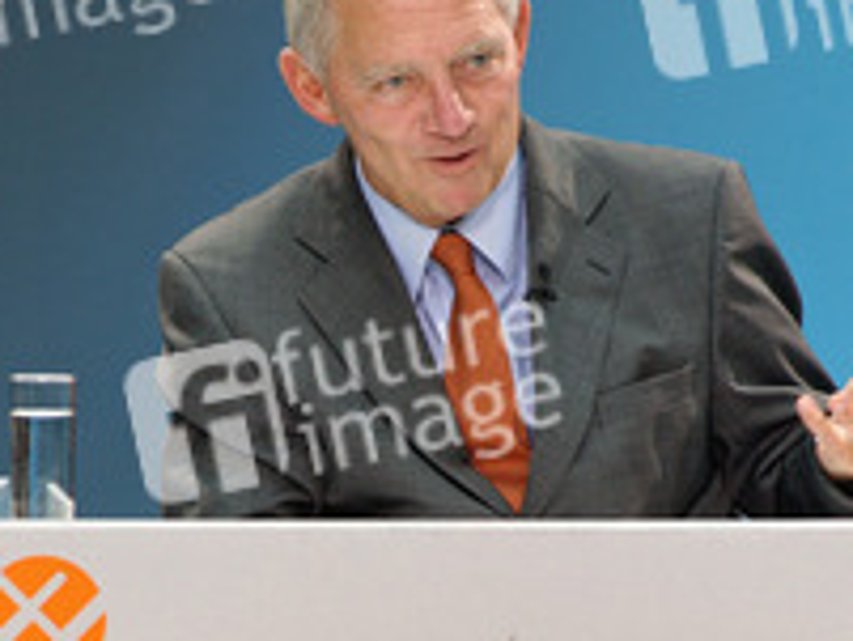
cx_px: 467
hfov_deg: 3.5
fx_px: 14153
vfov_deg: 2.6
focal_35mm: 574
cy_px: 616
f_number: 6.3
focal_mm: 200
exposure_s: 1/60
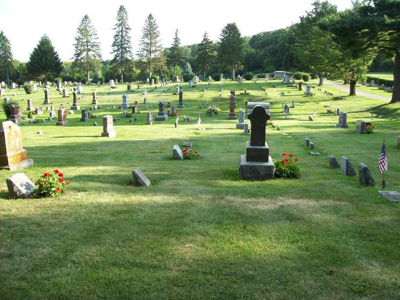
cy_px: 150
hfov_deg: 51.4
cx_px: 200
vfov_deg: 39.7
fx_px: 416
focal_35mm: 36
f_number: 2.7
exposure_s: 1/256
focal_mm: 6
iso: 80
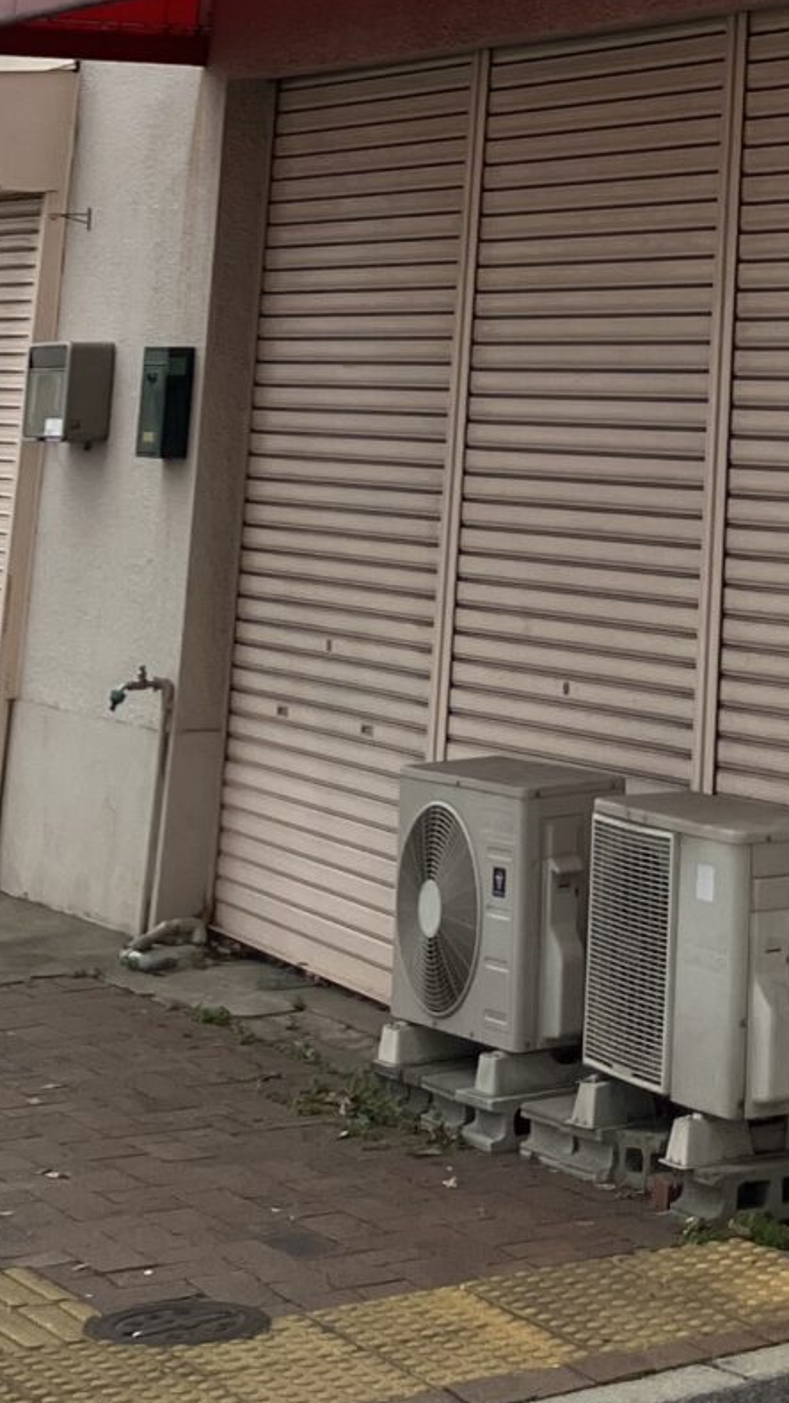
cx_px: 1196
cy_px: -818
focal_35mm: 99
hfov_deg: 11.7
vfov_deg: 18.6
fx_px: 3681
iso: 32
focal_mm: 3.99
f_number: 1.8
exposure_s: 1/1473
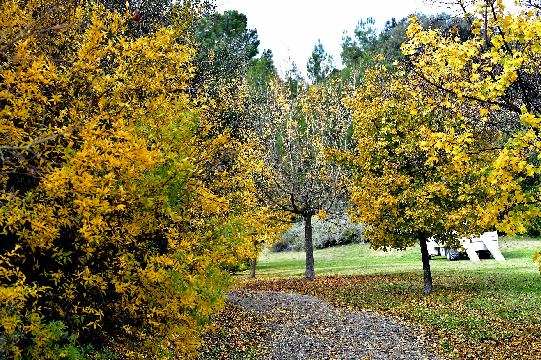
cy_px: 180
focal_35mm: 75
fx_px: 1127
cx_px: 270
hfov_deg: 27.0
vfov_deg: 18.2
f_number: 3.5
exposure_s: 1/640
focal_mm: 50
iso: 200
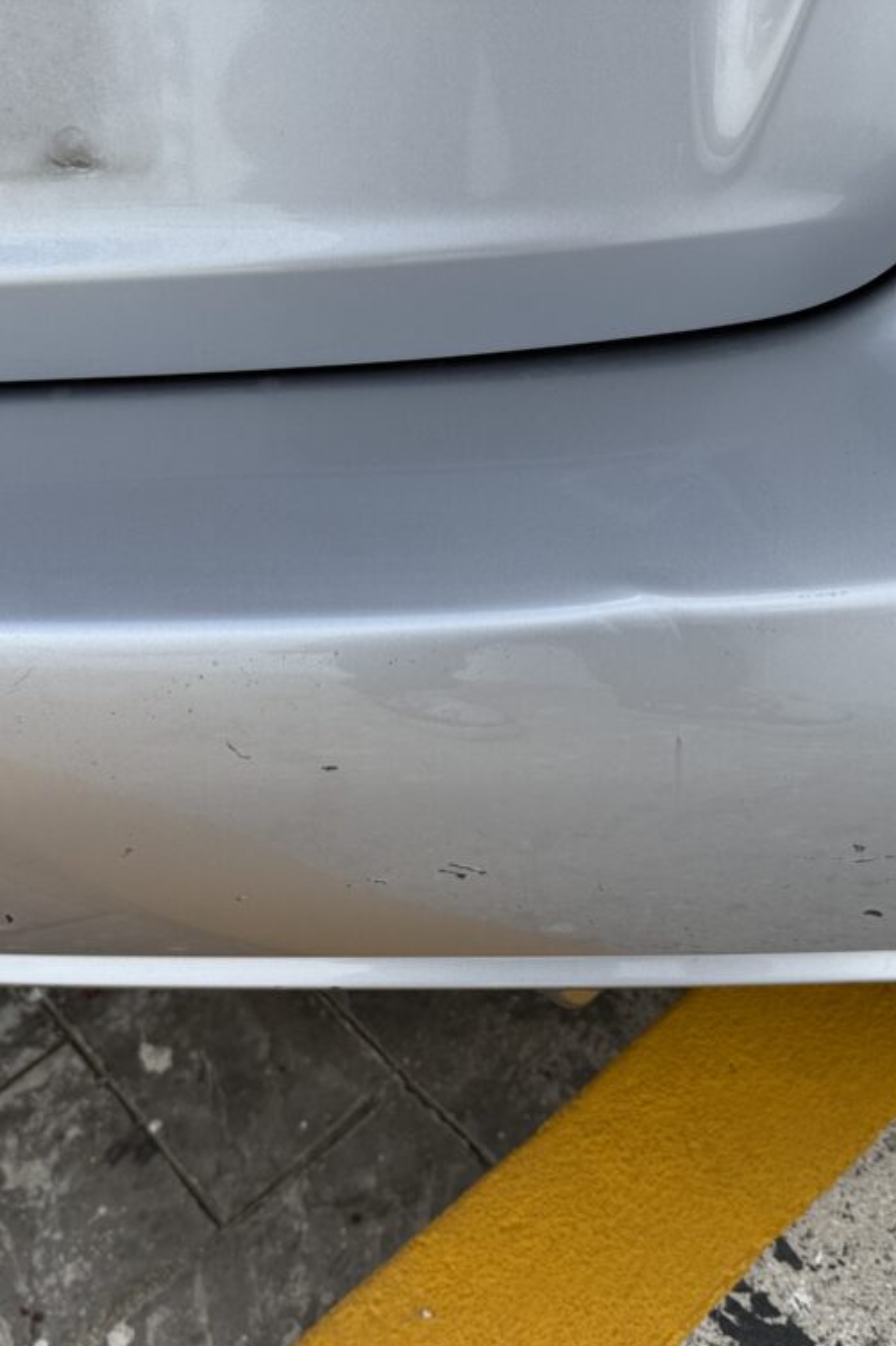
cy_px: 684
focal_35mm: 34
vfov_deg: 55.8
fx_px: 1270
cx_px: 486
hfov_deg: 38.8
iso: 80
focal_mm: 6.76
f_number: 1.78
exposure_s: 1/3145
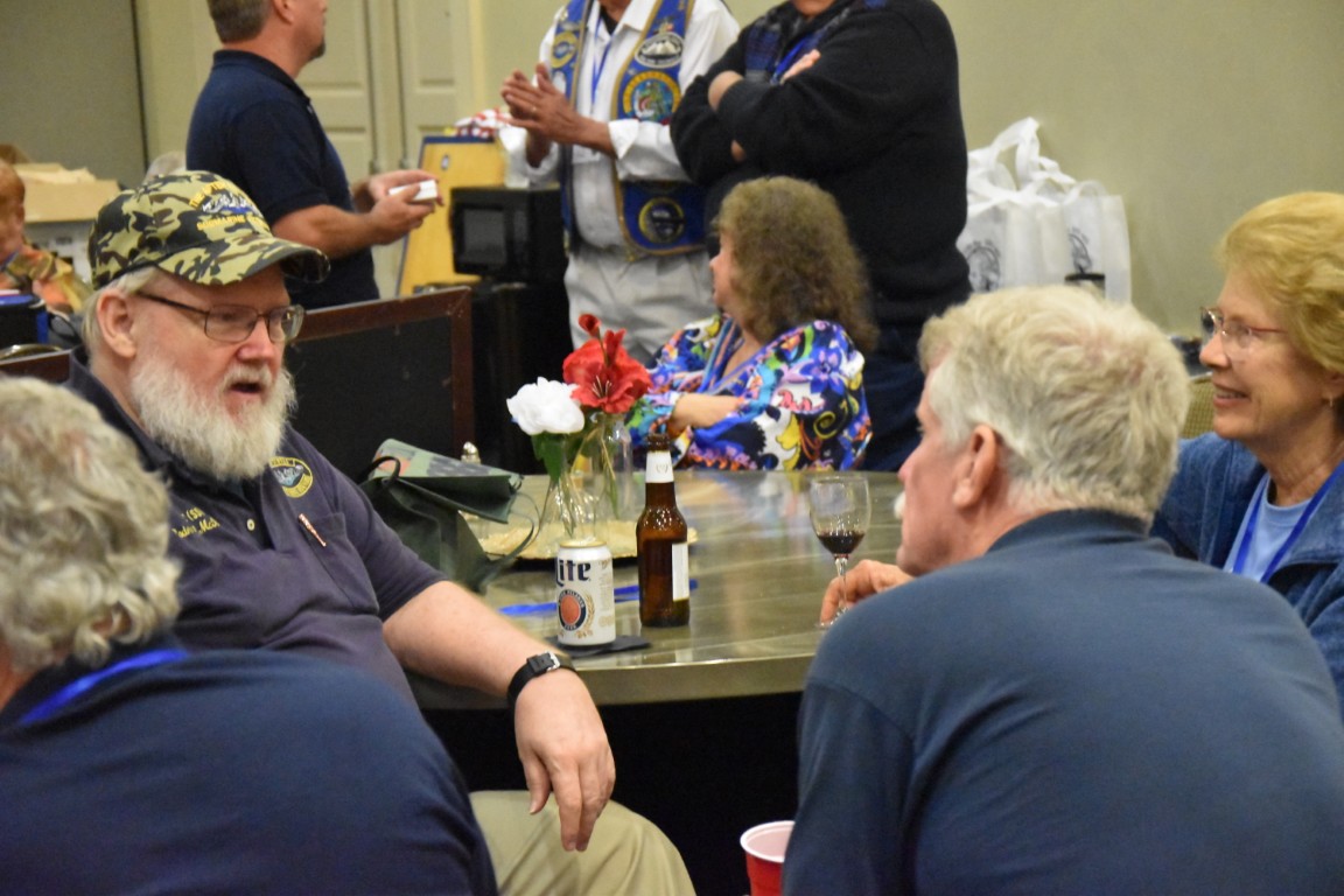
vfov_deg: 14.7
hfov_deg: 21.9
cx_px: 672
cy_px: 448
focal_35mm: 93
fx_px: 3472
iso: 12800
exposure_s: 1/125
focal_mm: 62
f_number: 5.3
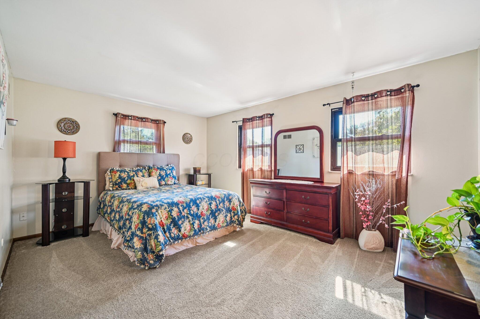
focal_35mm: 14
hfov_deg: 104.3
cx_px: 240
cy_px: 160
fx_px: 187
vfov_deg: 81.1
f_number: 4
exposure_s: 1/10
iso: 400
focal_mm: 14
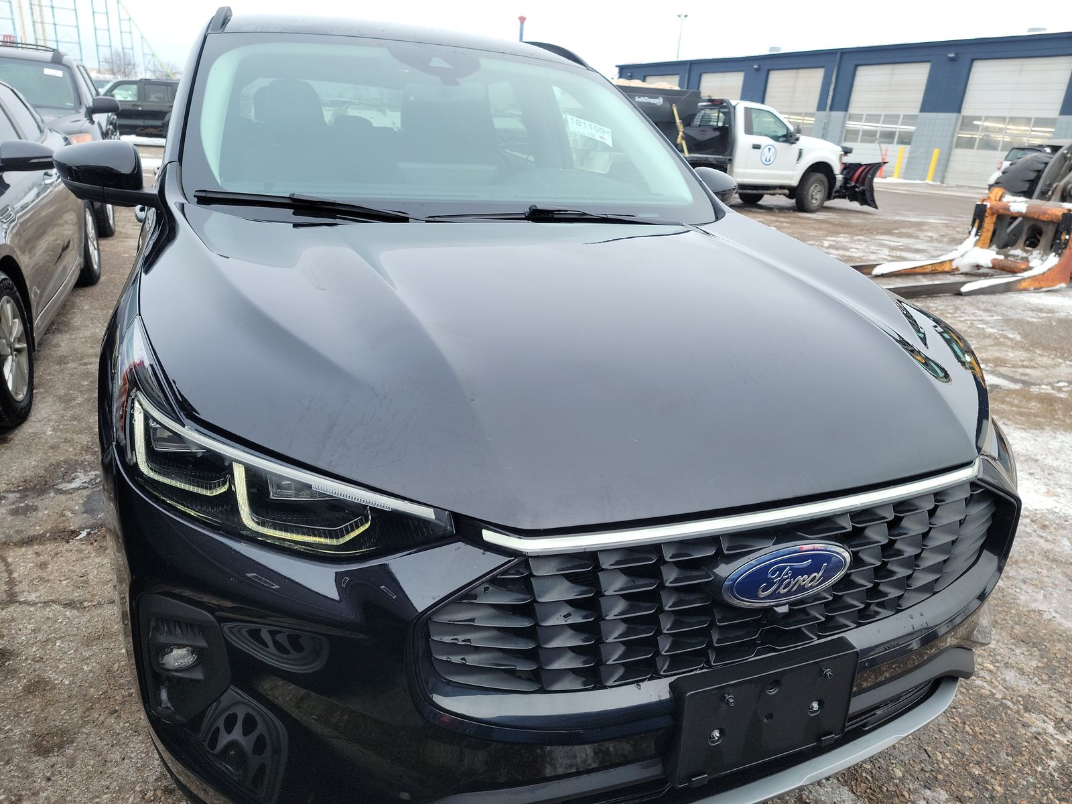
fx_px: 743
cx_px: 536
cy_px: 402
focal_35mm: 24
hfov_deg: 71.6
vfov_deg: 56.8
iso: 50
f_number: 1.8
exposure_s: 1/171
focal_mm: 6.7
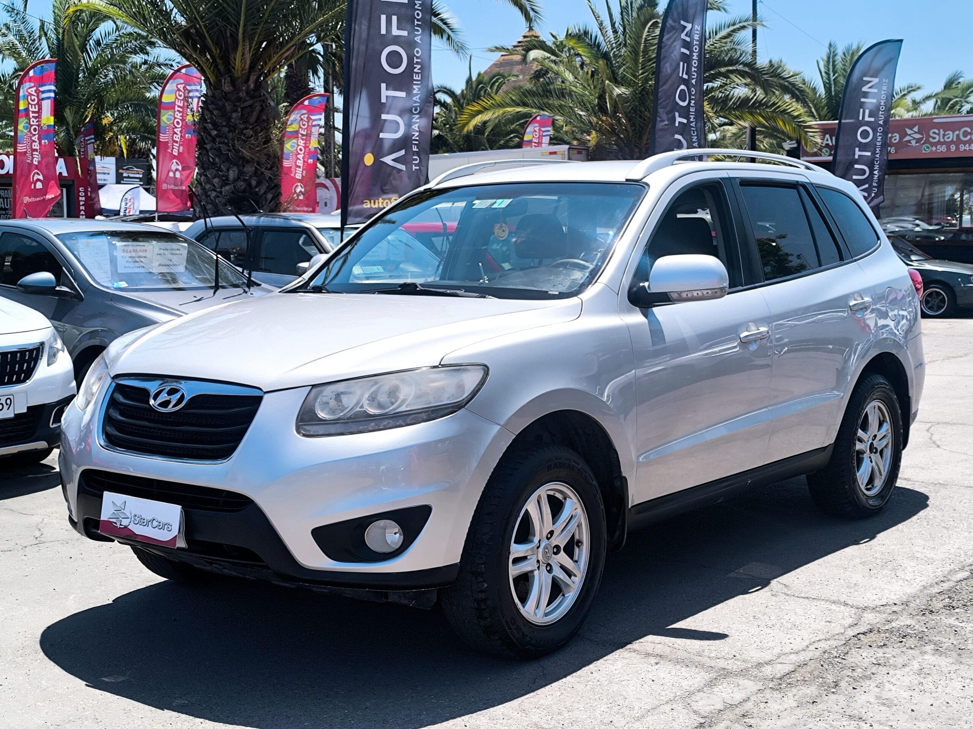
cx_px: 486
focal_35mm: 46
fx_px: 1293
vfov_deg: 31.5
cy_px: 364
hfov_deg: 41.2
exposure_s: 1/1452
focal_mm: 6.14
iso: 50
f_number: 1.65
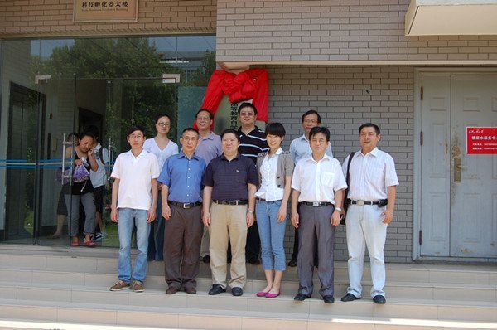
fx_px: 620
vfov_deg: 29.8
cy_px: 165
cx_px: 248
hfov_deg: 43.7
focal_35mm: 45
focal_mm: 30
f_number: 7.1
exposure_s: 1/200
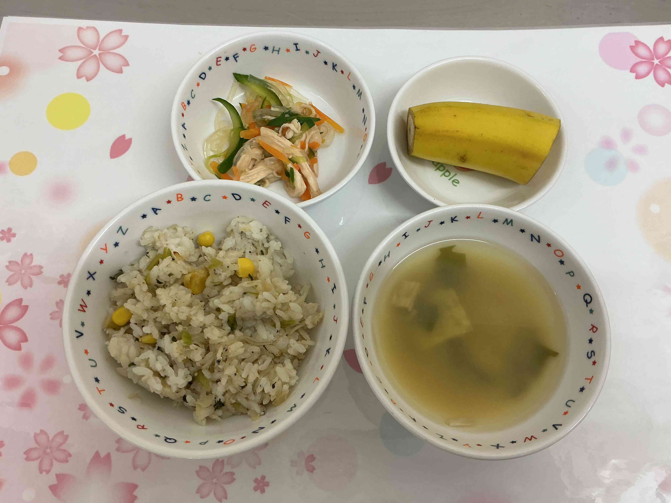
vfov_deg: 48.2
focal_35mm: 29
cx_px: 336
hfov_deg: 61.7
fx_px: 562
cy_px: 252
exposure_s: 1/60
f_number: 1.8
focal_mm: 3
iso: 64
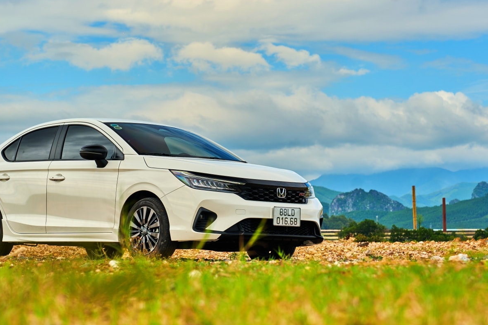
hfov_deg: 18.0
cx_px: 153
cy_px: 145
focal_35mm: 113
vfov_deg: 12.1
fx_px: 1532
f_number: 5.6
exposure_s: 1/200
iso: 50
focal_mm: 70
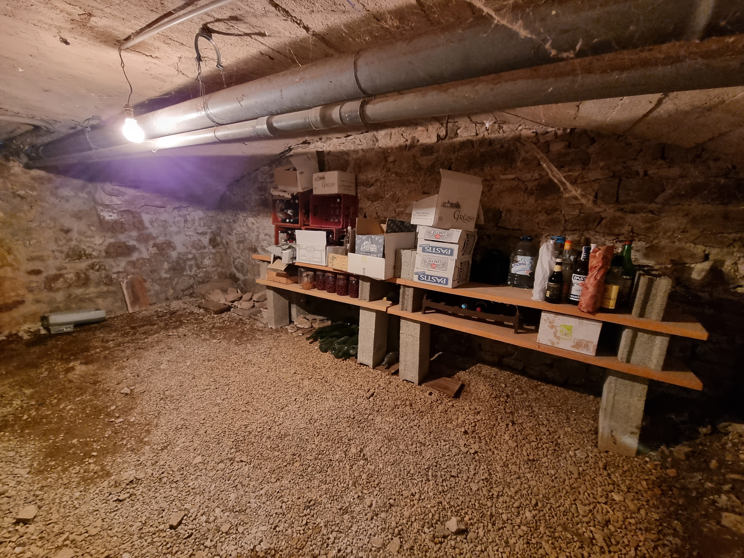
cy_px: 279
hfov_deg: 106.2
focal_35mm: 13
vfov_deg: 89.9
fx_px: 279
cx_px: 372
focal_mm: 2.2
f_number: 2.2
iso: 800
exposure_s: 1/25
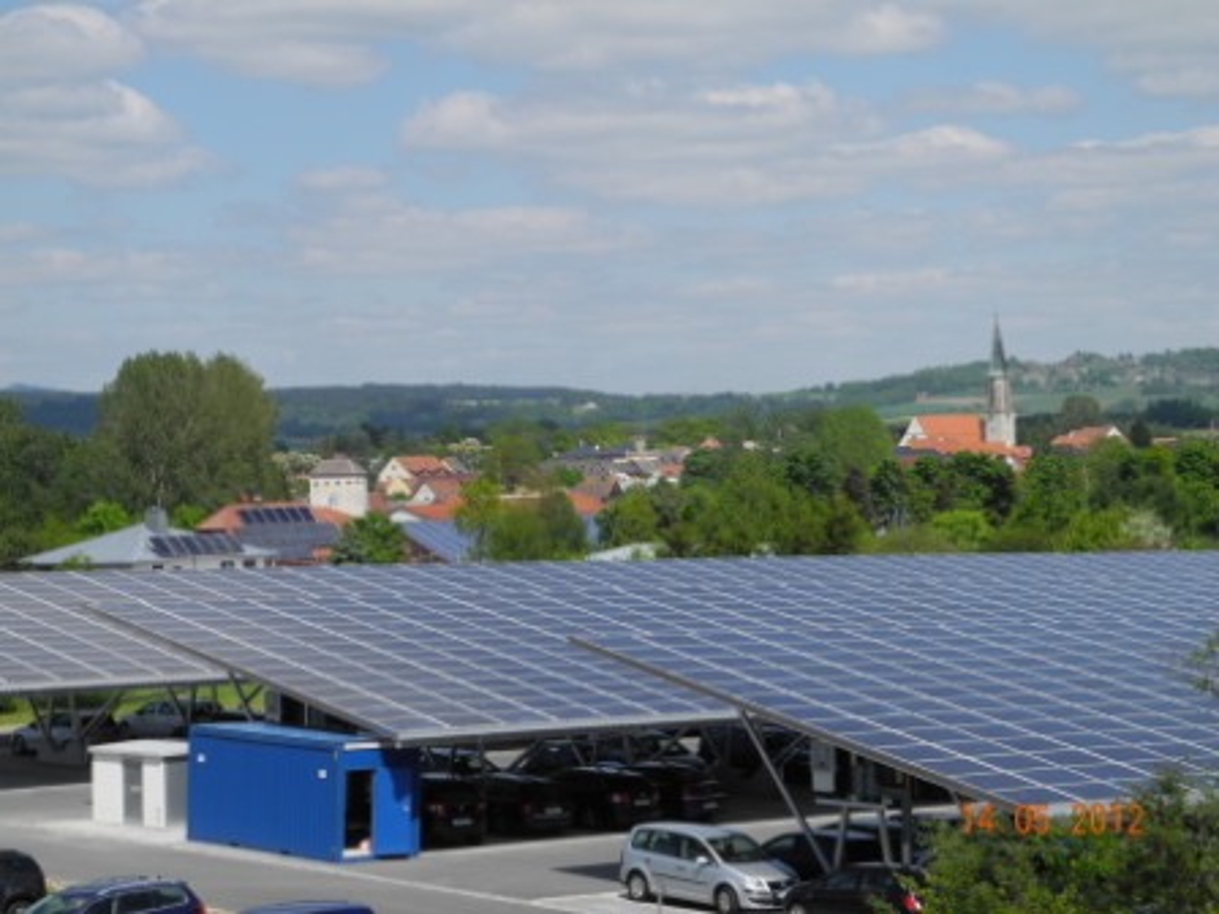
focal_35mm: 94
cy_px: 457
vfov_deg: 15.7
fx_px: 3310
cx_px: 610
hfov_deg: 20.9
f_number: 5
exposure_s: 1/869
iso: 100
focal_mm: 20.1
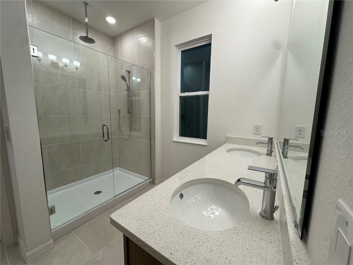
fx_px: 143
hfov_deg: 102.1
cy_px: 132
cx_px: 176
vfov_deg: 85.7
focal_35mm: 14
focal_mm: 2.22
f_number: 2.2
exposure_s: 1/120
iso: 100
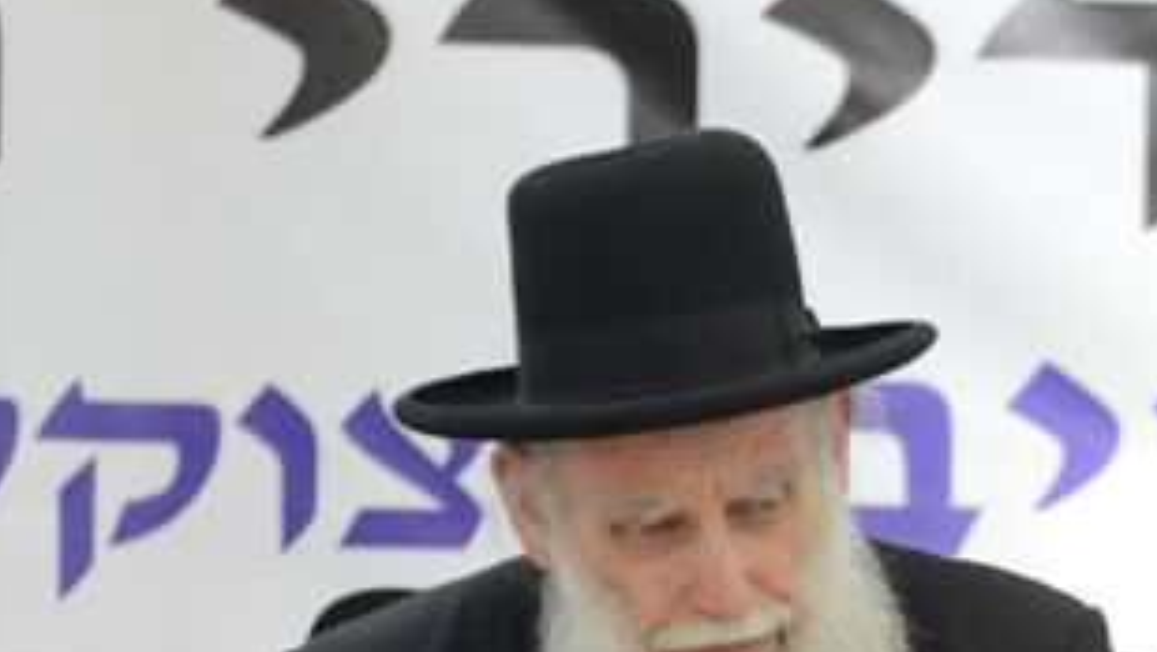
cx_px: 734
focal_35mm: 731
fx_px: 22432
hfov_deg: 3.0
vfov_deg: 1.7
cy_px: 1214
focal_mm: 180
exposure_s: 1/80
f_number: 5.6
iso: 1600
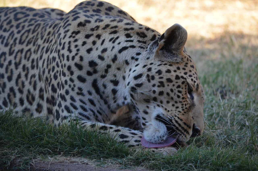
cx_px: 129
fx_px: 2092
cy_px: 86
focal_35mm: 292
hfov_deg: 7.1
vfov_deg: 4.7
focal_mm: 195
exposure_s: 1/320
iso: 400
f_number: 5
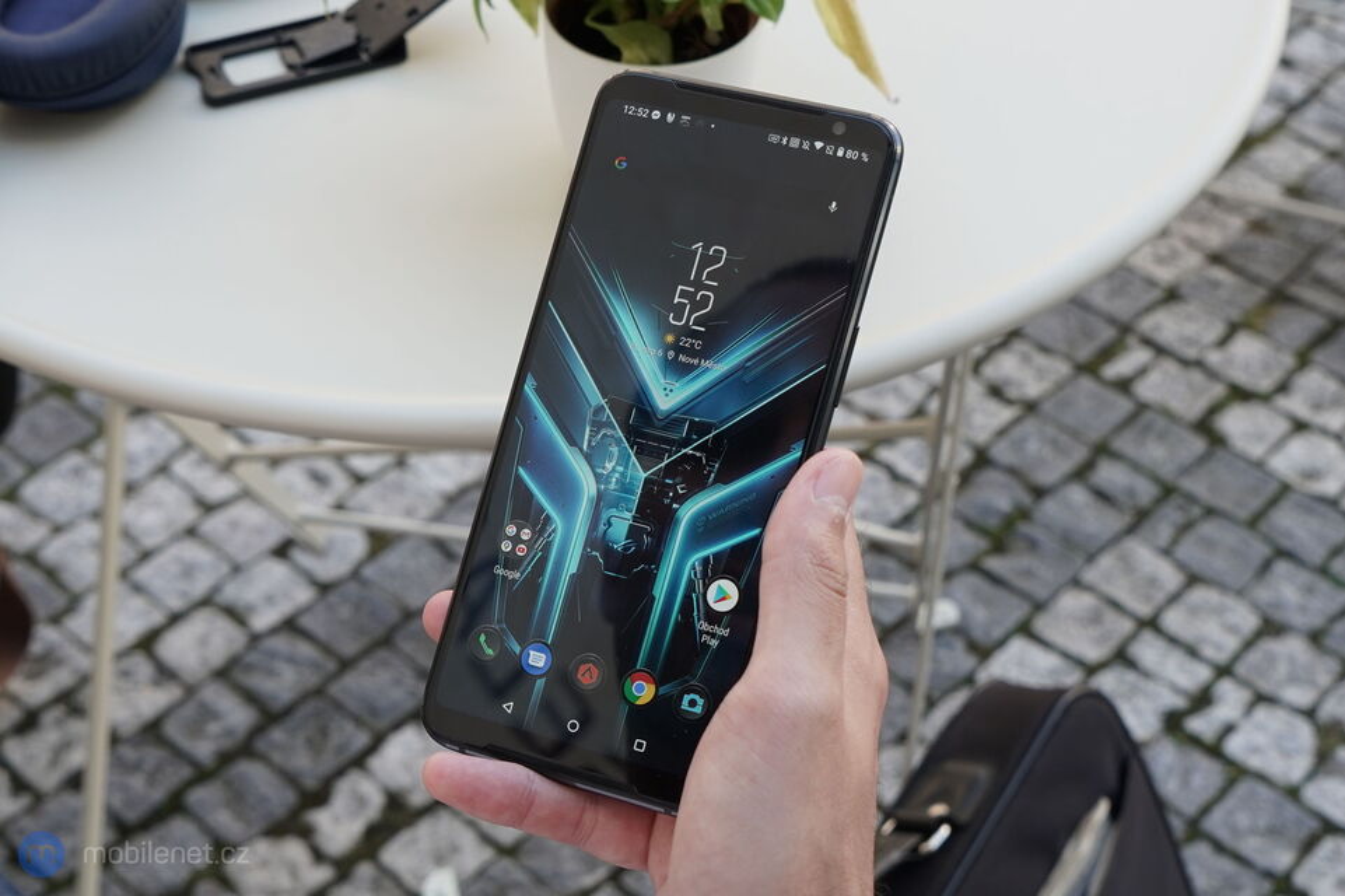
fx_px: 1307
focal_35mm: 35
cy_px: 448
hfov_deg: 54.5
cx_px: 672
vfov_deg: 37.8
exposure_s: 1/125
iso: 320
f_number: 7.1
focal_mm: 35
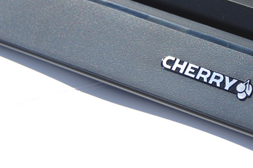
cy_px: 51
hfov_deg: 9.3
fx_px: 1545
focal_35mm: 220
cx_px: 186
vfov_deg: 6.2
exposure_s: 1/250
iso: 100
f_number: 8
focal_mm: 78
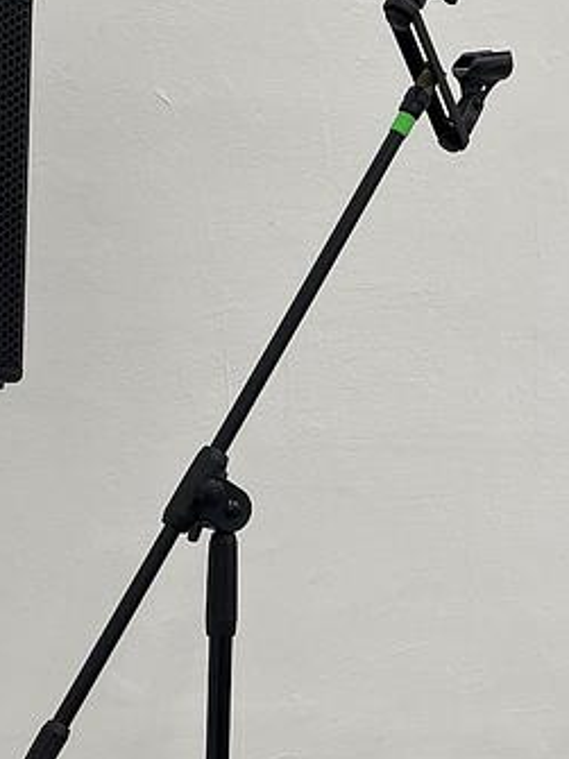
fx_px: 1908
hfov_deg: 16.7
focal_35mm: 87
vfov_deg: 22.5
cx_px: 546
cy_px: 476
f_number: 1.6
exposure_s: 1/100
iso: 80
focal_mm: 4.2
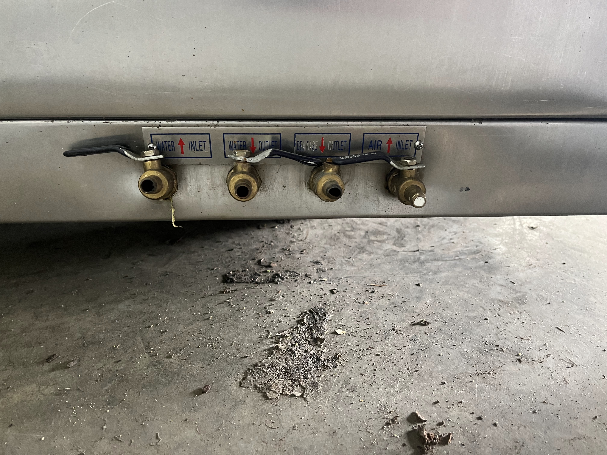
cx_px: 304
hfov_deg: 67.3
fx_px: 456
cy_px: 228
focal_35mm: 26
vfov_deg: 53.1
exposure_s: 1/60
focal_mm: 5.1
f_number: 1.6
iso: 500
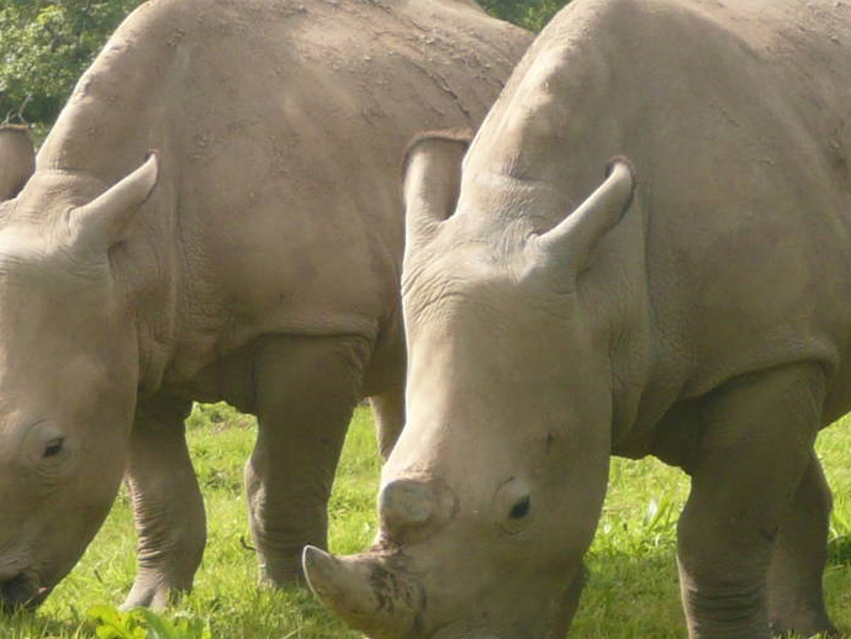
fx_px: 8780
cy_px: 392
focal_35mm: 357
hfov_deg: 5.5
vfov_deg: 4.2
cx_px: 363
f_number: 4.7
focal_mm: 16.9
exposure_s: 1/200
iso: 100
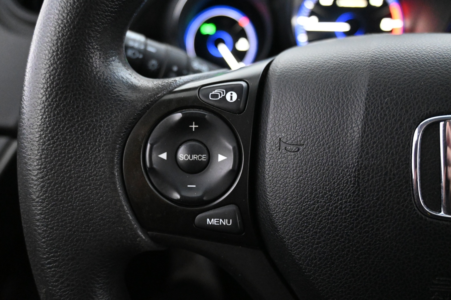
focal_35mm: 32
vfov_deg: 40.8
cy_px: 150
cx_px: 226
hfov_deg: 58.3
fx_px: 404
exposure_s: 1/30
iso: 8000
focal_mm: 21.5
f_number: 4
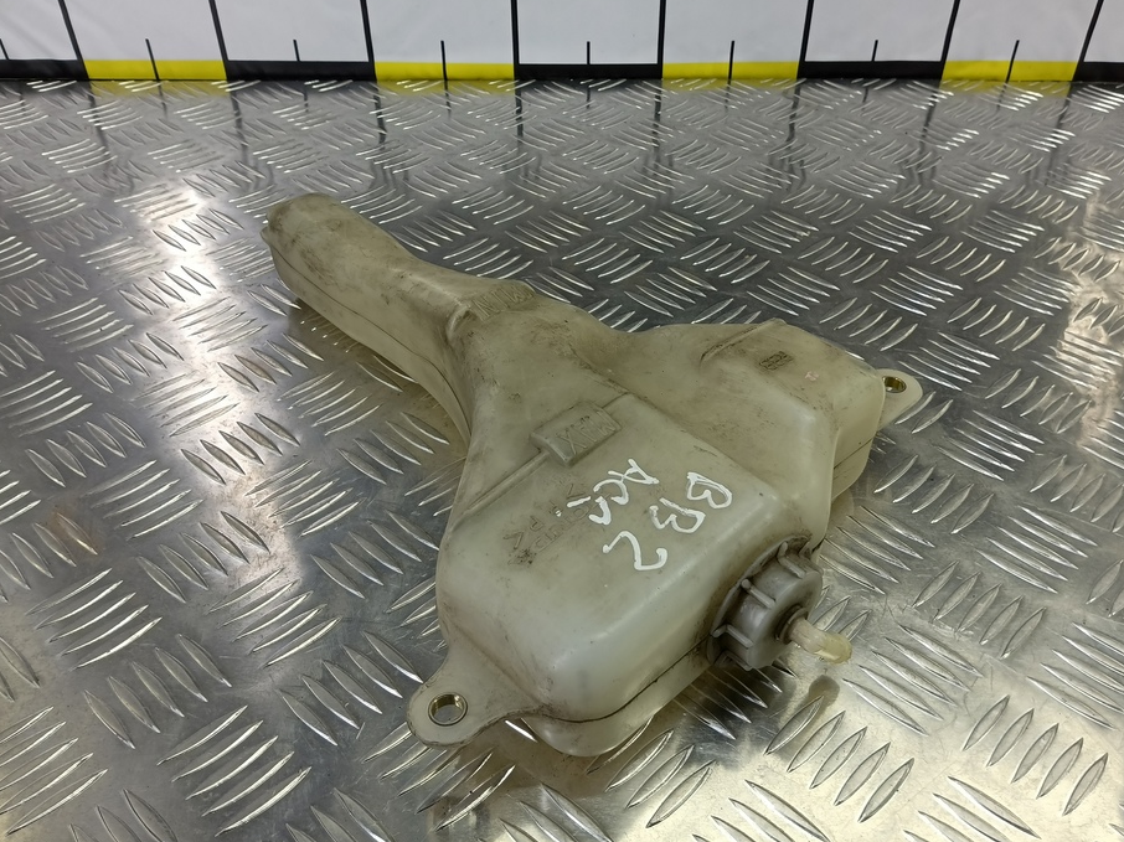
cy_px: 418
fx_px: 844
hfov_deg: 67.2
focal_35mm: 26
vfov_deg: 53.0
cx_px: 600
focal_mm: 4.11
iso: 80
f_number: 1.6
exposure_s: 1/50
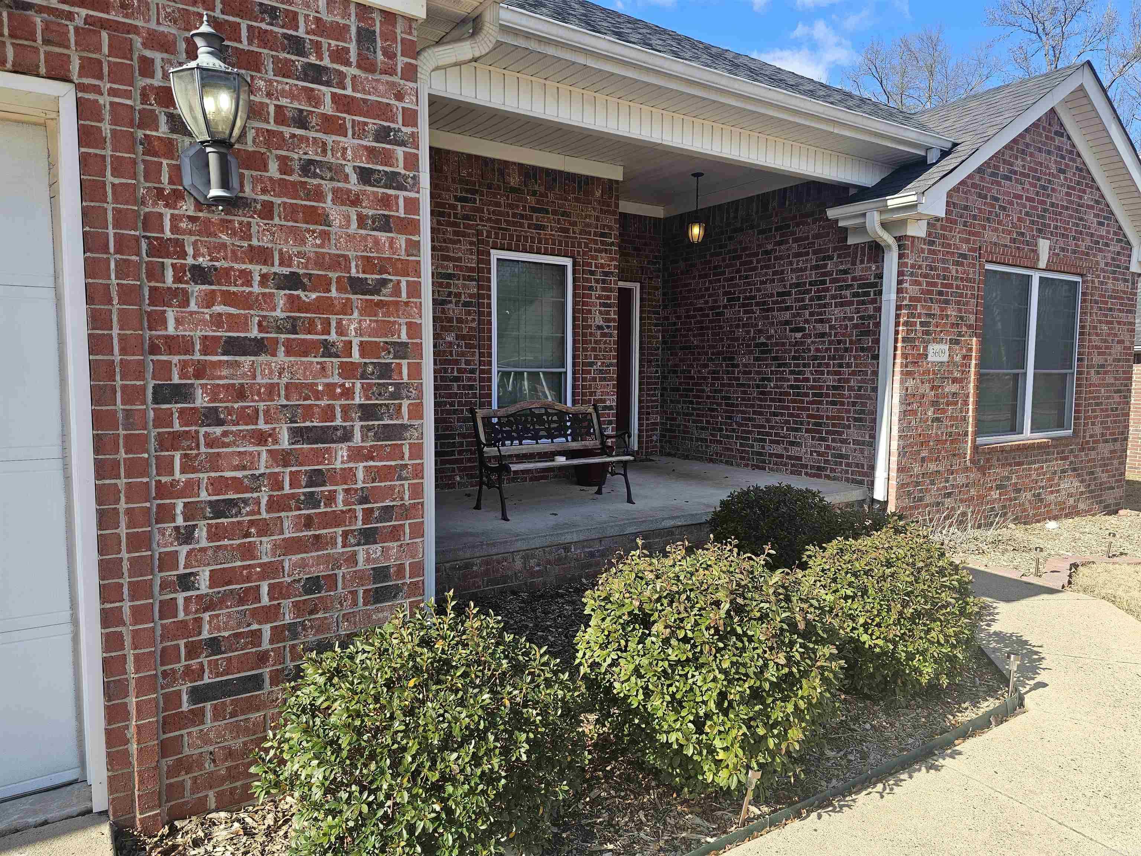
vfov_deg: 58.9
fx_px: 758
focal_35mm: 23
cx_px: 570
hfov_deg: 73.9
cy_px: 428
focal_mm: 6.3
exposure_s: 1/493
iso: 16
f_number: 1.7
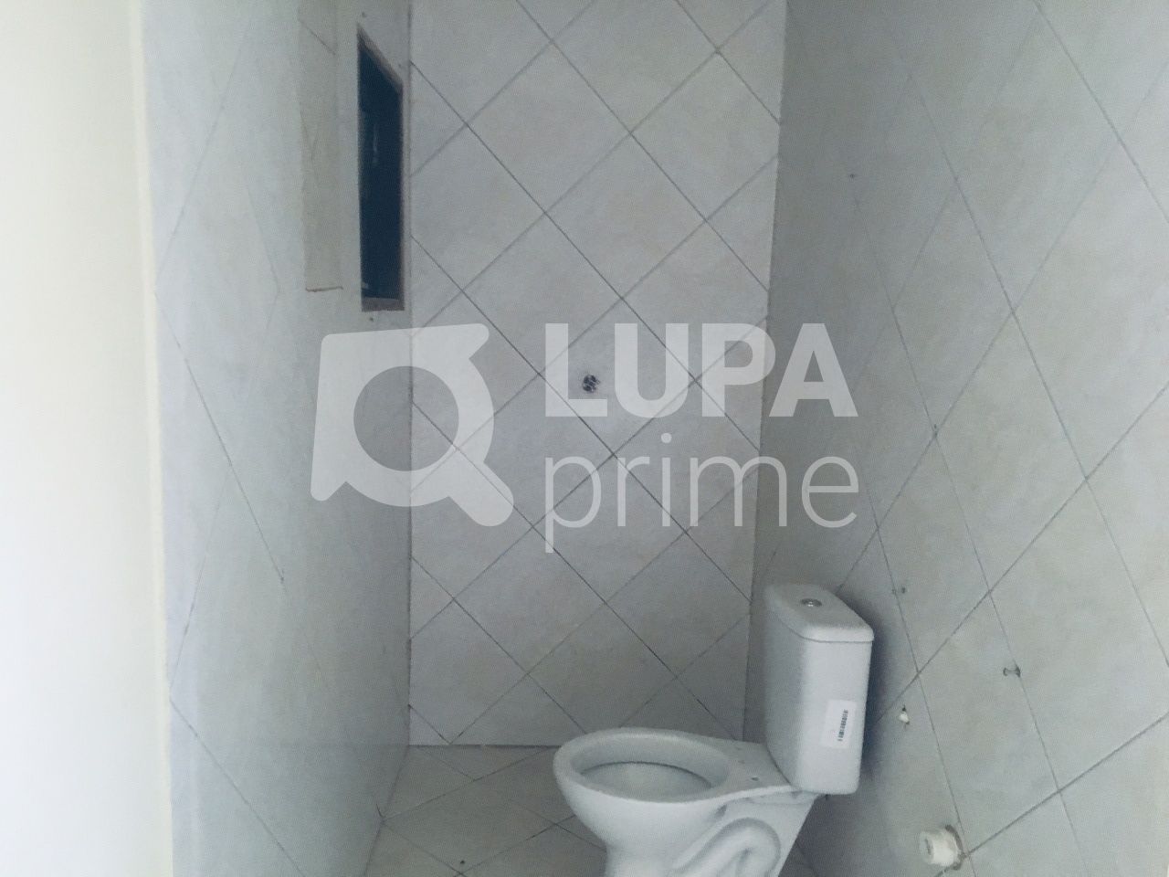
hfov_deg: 61.7
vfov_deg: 48.2
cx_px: 584
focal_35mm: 29
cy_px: 438
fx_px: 979
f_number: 2.2
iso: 200
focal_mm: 4.15
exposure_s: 1/17
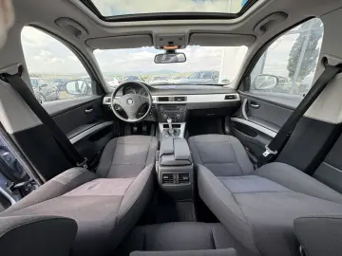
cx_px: 171
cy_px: 128
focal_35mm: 14
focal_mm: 2.22
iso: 50
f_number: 2.2
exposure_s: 1/99
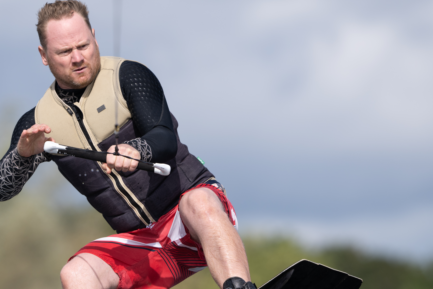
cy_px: 182
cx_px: 203
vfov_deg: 2.4
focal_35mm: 579
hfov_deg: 3.6
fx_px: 6963
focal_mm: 400
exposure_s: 1/2000
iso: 250
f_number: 5.6
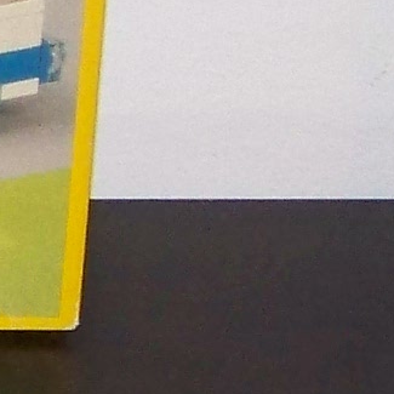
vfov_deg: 5.5
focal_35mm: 317
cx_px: -795
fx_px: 4082
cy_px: 90
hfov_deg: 5.2
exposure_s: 1/30
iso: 200
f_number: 2.8
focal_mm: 6.3
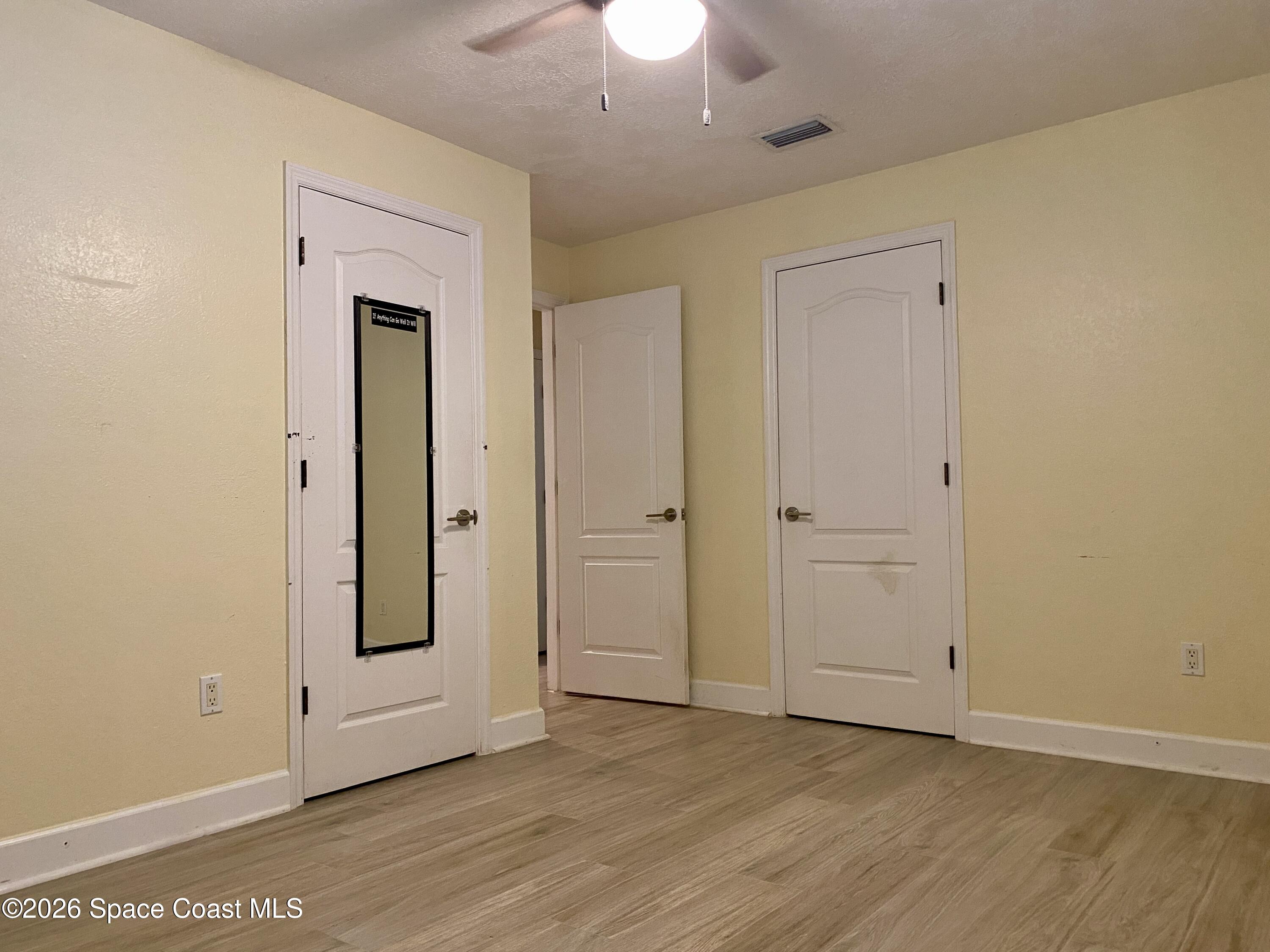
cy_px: 476
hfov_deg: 67.3
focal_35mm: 26
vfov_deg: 53.1
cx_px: 635
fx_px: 954
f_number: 1.8
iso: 250
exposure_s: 1/60
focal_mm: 4.25
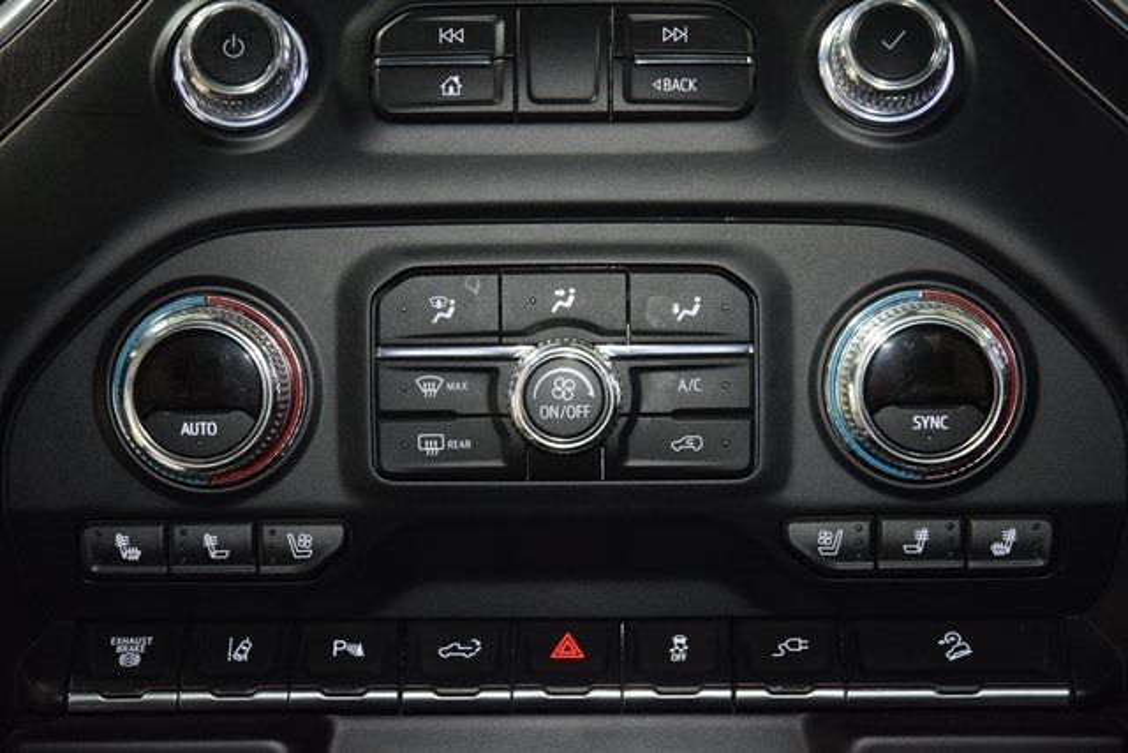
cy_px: 376
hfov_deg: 19.5
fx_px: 3291
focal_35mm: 105
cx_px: 564
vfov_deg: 13.0
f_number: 4.5
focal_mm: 70
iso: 1400
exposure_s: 1/30
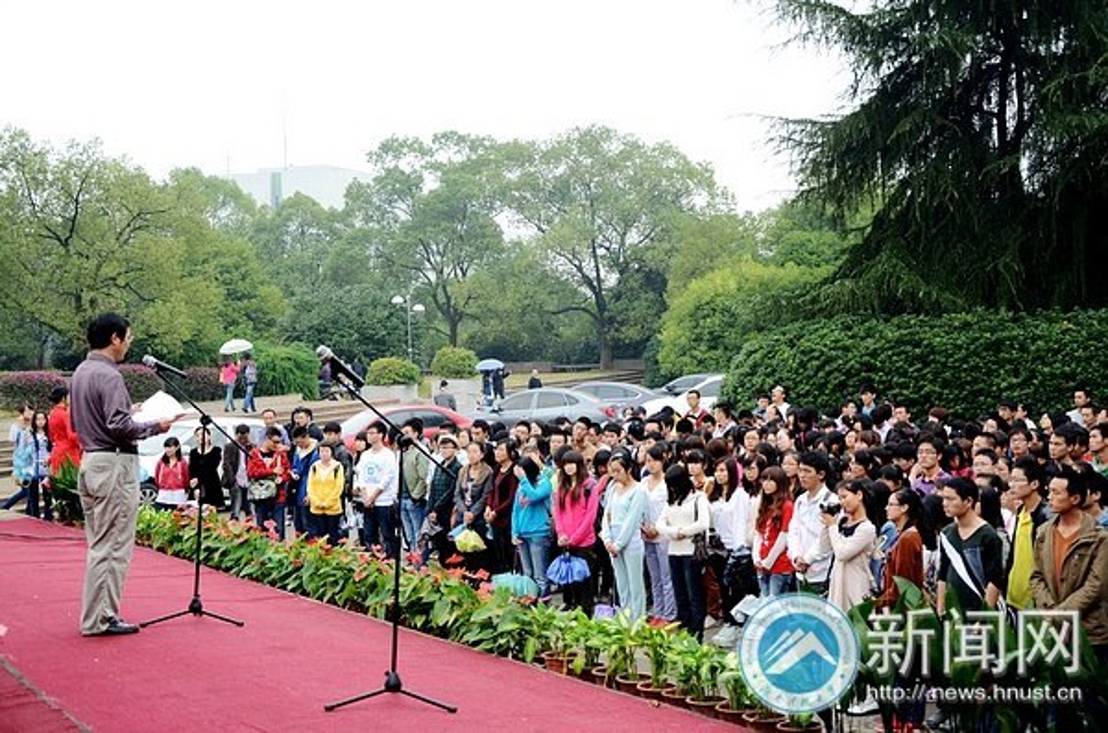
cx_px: 554
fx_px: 1612
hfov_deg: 37.9
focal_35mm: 52
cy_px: 366
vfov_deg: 25.6
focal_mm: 35
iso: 640
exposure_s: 1/40
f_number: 4.5
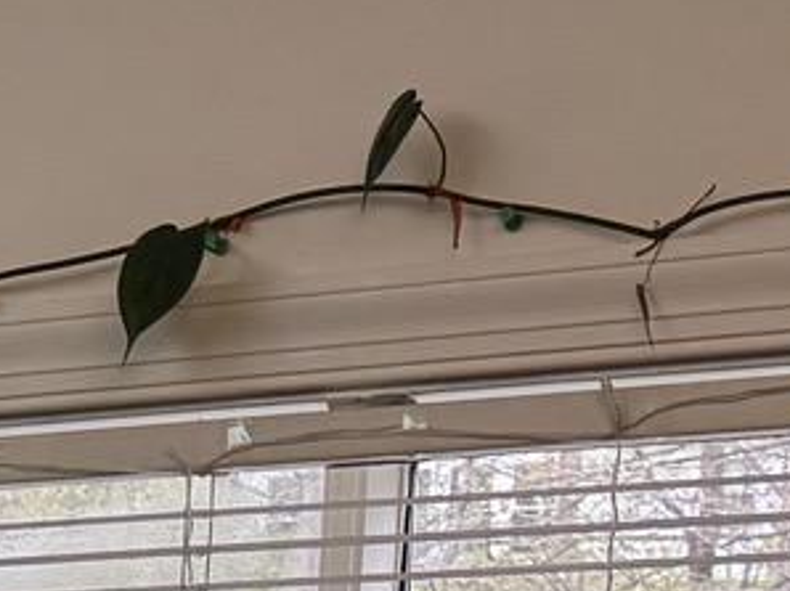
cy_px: 1468
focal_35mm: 165
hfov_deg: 10.4
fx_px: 3763
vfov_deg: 8.2
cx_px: -1082
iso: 80
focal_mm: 6.76
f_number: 1.78
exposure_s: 1/305
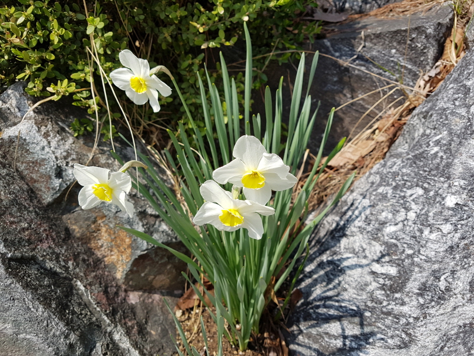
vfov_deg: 53.1
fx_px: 356
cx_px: 237
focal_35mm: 26
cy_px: 178
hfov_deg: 67.3
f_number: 1.7
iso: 50
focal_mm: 4.2
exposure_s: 1/1772
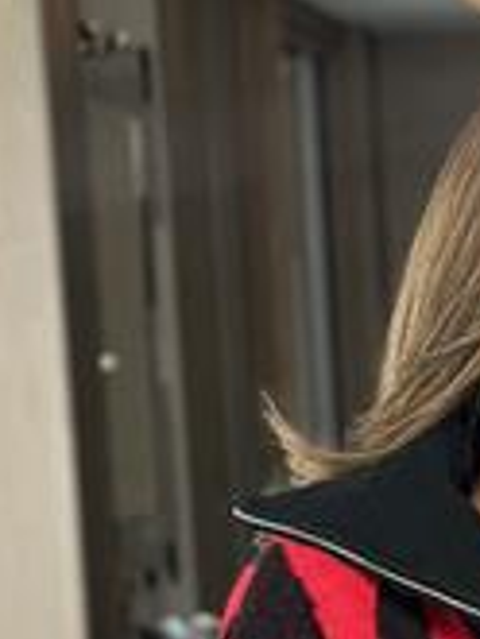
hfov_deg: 9.9
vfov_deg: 13.1
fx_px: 2714
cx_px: 654
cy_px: 782
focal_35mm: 147
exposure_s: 1/60
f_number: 1.78
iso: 250
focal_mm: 6.86
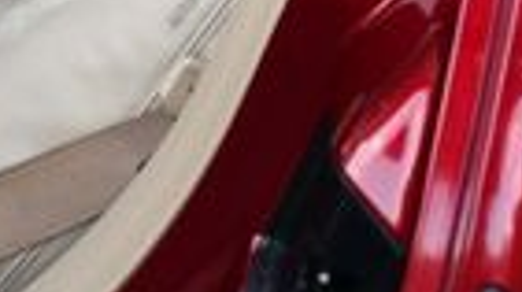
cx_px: -226
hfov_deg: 10.9
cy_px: -299
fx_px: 2641
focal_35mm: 191
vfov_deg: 6.2
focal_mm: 20
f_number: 5
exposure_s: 1/250
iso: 400
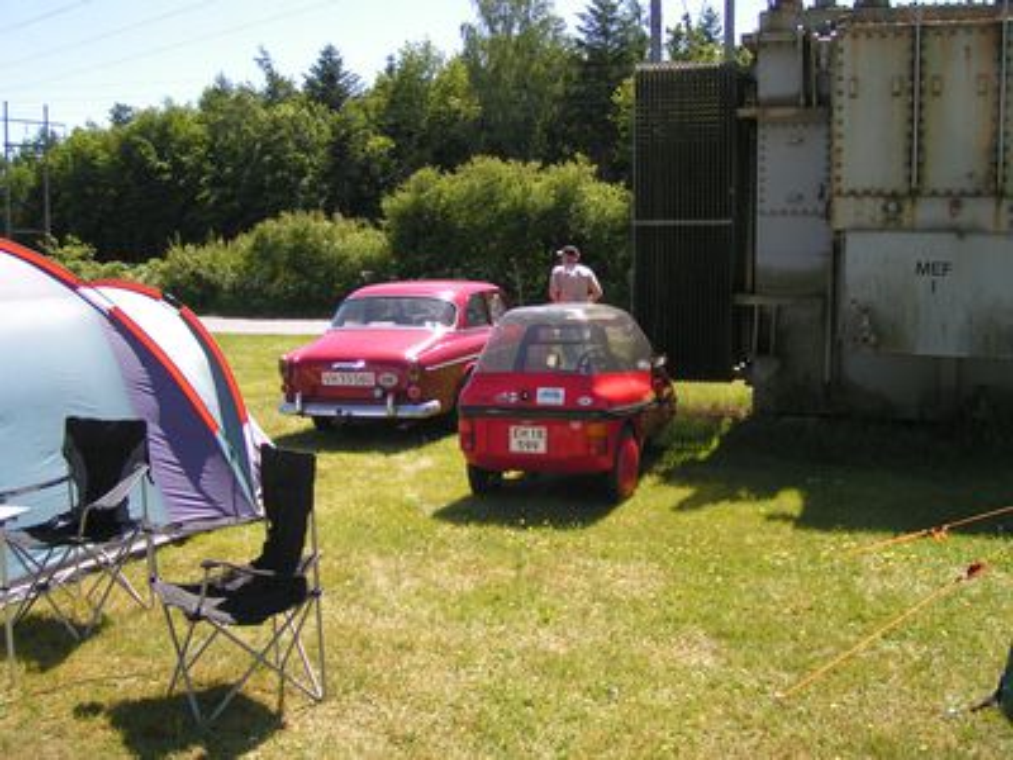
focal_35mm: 38
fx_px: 1112
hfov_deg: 49.0
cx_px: 506
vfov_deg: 37.7
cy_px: 380
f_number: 2.8
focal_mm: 5.8
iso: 50
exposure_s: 1/500
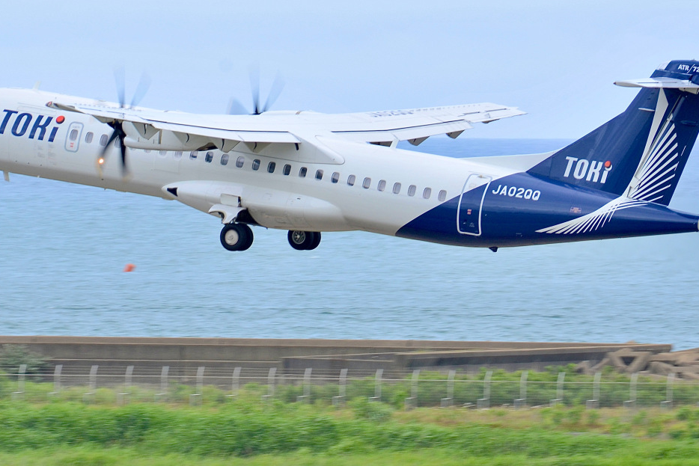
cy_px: 173
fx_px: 12719
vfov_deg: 2.1
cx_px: 342
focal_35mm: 655
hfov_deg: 3.1
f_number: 10
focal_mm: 340
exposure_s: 1/320
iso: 200
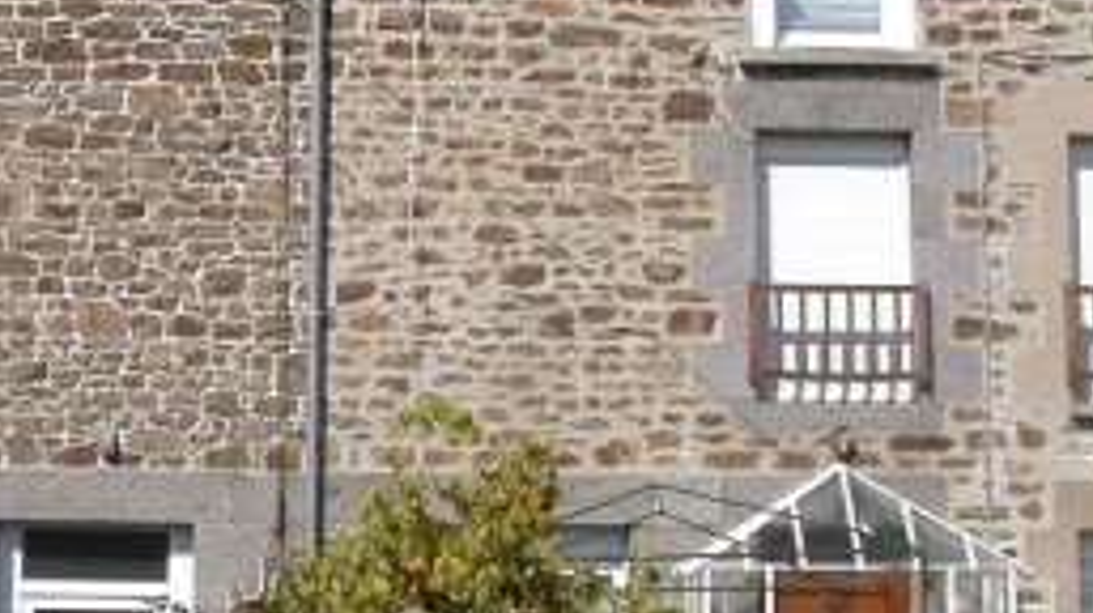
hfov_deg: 19.3
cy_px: 285
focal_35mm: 110
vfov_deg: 11.0
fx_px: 3185
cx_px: 221
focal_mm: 7.85
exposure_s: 1/440
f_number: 7.5
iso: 100
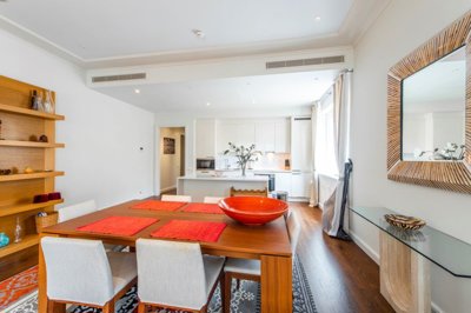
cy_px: 156
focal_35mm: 14
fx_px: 183
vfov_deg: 81.1
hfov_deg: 104.3
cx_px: 236
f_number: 5.6
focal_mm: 14
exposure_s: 1/2.5
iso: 100
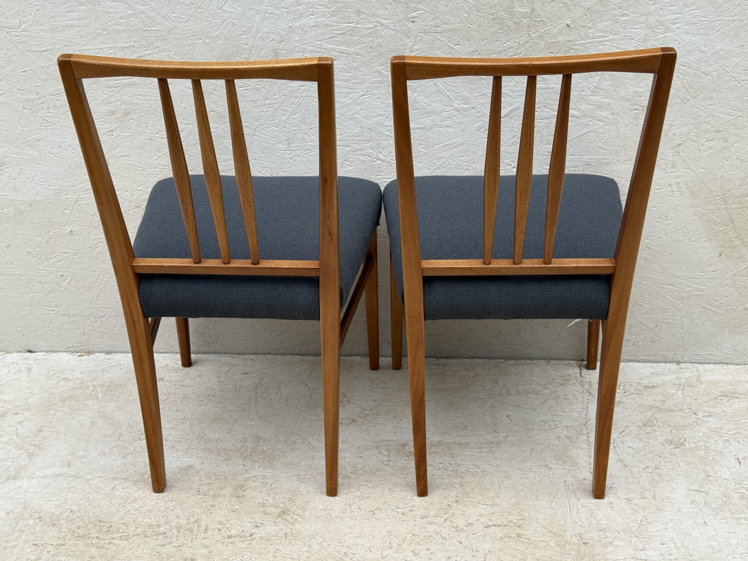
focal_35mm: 48
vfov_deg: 30.3
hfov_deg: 39.7
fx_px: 1037
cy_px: 280
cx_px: 374
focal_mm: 6.76
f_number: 1.78
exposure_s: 1/592
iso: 64
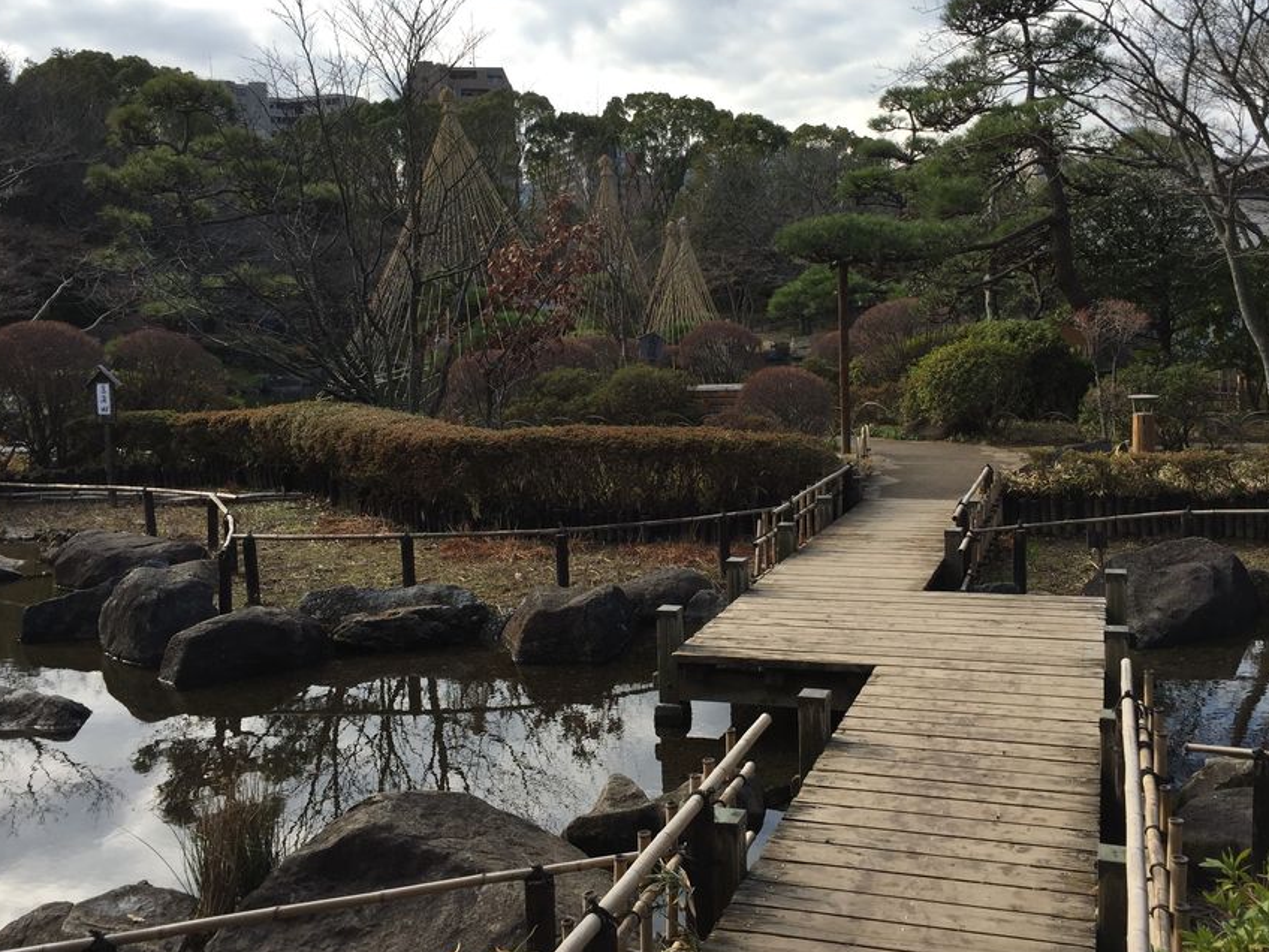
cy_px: 440
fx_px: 1283
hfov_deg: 52.4
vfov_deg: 40.7
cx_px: 727
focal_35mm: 35
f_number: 2.2
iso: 32
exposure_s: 1/942
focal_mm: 4.15
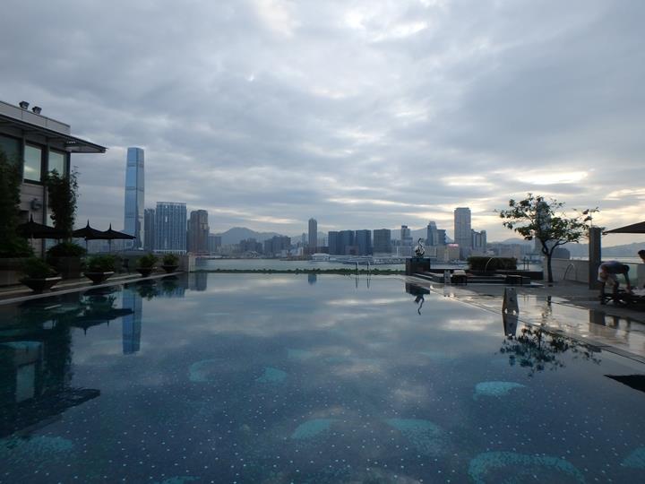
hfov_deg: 79.0
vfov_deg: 63.4
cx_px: 322
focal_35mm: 21
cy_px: 242
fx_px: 391
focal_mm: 3.7
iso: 125
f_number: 3.5
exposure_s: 1/800
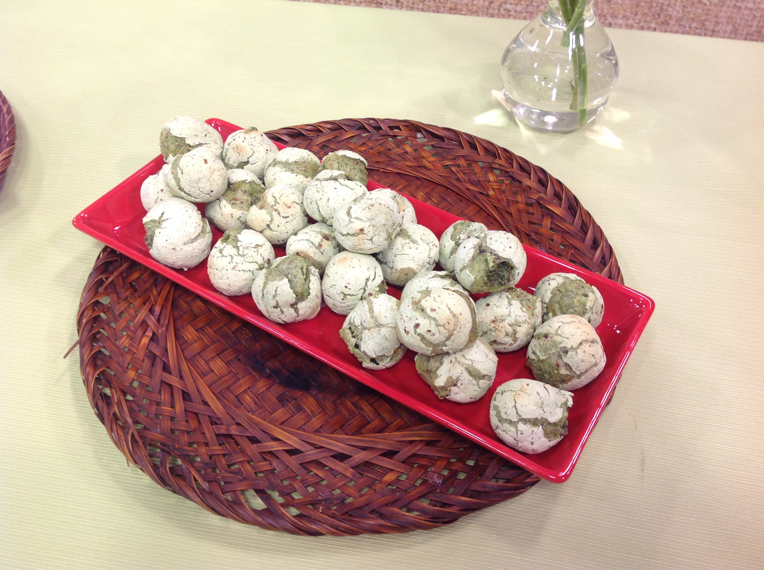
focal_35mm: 35
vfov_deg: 40.6
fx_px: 771
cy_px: 285
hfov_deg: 52.7
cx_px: 382
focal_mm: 4.28
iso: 64
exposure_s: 1/30
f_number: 2.4
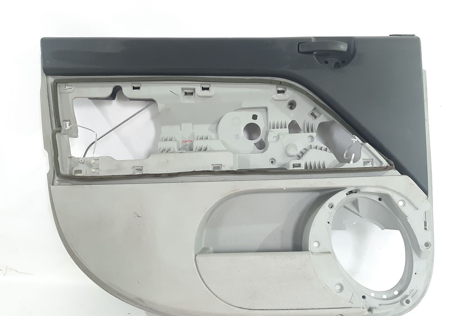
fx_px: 382
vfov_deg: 44.9
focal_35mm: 29
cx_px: 235
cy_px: 169
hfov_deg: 63.7
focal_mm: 3.93
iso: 125
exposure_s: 1/50
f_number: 1.7
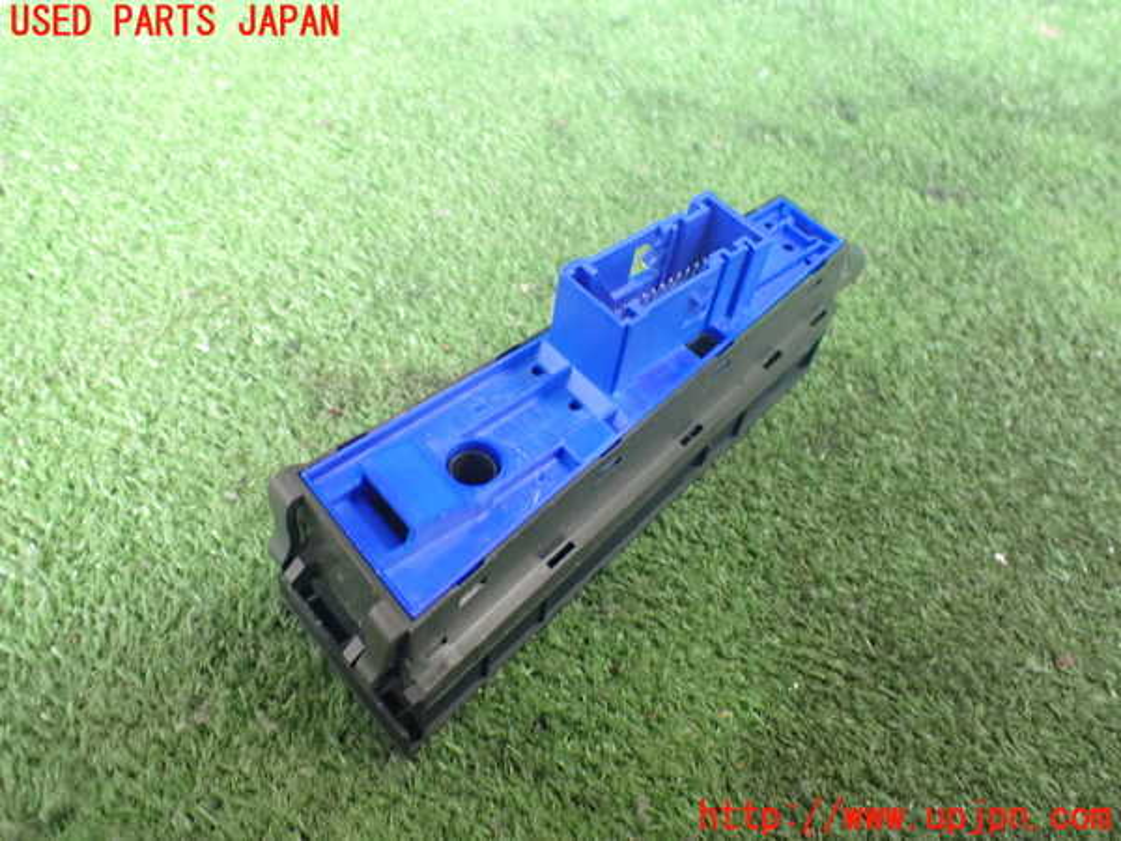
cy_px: 420
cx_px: 560
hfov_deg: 60.0
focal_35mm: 30
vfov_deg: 46.8
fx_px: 972
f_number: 2.3
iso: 800
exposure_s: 1/50
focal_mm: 5.4
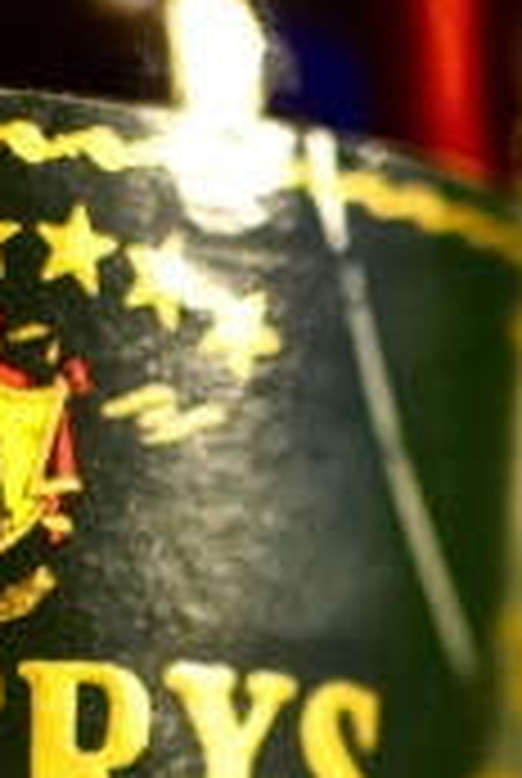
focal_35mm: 194
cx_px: 495
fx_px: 4199
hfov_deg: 7.1
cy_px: 771
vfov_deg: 10.5
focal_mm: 35
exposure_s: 1/3
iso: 200
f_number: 1.8
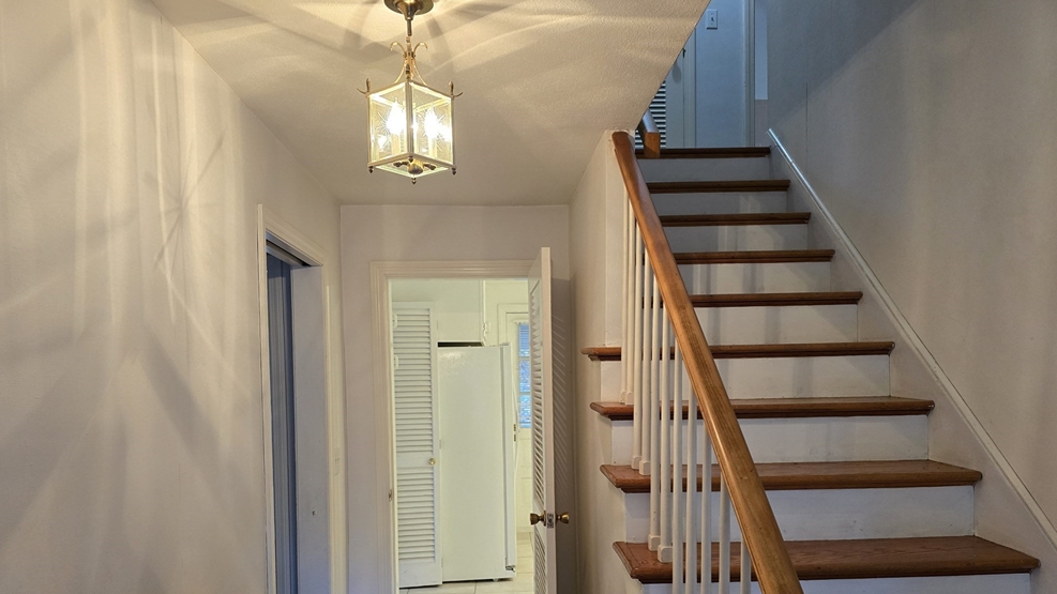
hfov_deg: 71.9
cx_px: 534
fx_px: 729
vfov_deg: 43.7
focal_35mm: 26
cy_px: 403
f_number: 1.7
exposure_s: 1/120
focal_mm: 6.3
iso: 500
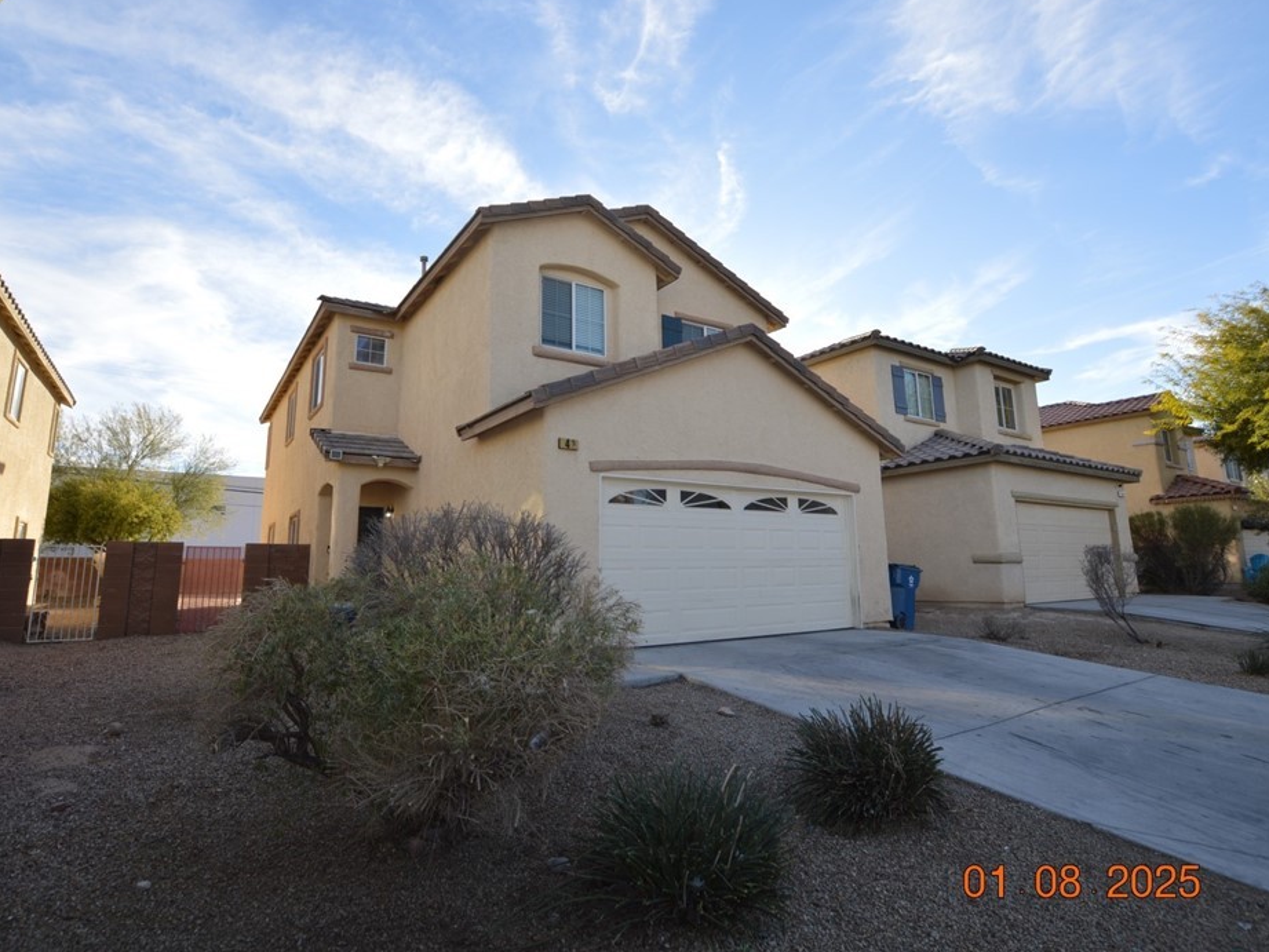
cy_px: 457
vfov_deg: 74.7
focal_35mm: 17
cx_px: 592
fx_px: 623
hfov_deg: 90.9
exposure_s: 1/200
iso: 100
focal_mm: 10
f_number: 7.1
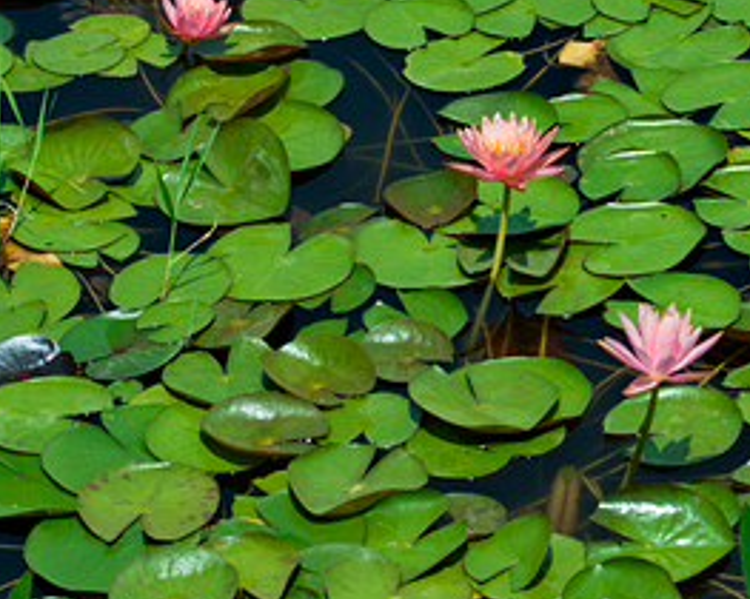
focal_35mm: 255
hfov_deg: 7.6
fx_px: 5656
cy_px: -240
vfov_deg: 6.0
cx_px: 606
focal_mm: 70
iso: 200
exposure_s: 1/250
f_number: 10
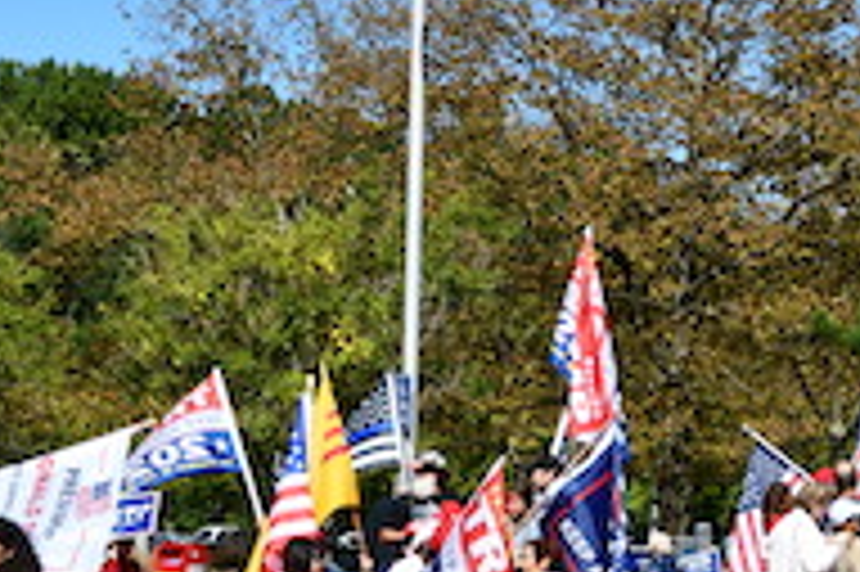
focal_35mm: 136
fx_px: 3246
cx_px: 657
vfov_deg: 10.1
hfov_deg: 15.0
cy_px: 421
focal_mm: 35
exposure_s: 1/320
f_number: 9
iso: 100
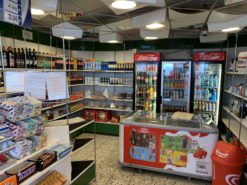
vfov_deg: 53.1
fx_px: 186
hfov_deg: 67.3
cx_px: 124
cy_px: 92
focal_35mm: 26
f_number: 1.8
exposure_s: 1/50
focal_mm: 4.25
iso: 80
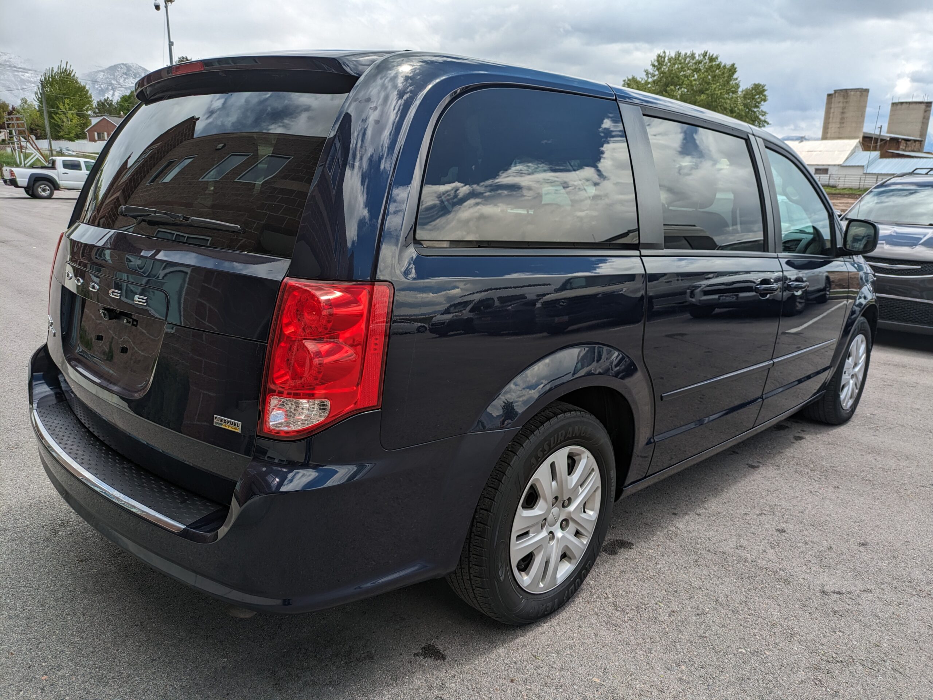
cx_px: 466
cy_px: 350
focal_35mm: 25
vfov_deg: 54.9
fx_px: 674
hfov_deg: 69.4
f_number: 1.89
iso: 41
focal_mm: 5.43
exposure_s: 1/1919
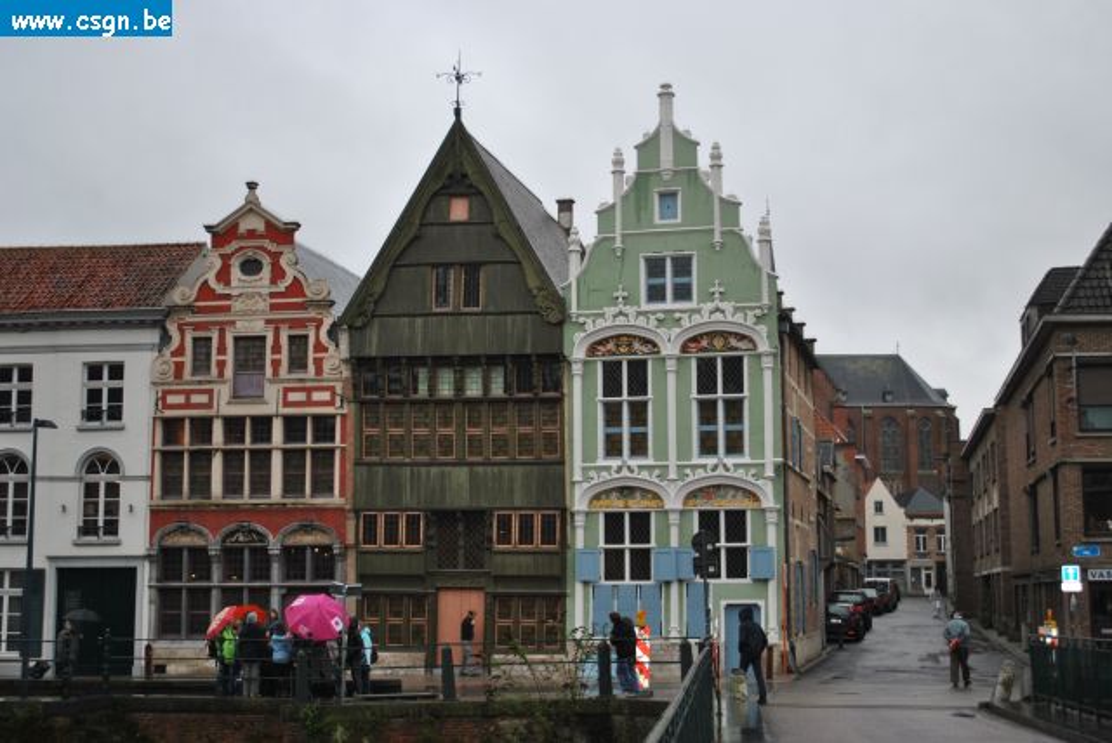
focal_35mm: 48
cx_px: 556
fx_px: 1484
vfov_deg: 28.1
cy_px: 372
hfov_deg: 41.1
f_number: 4.8
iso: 125
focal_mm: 32
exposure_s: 1/125
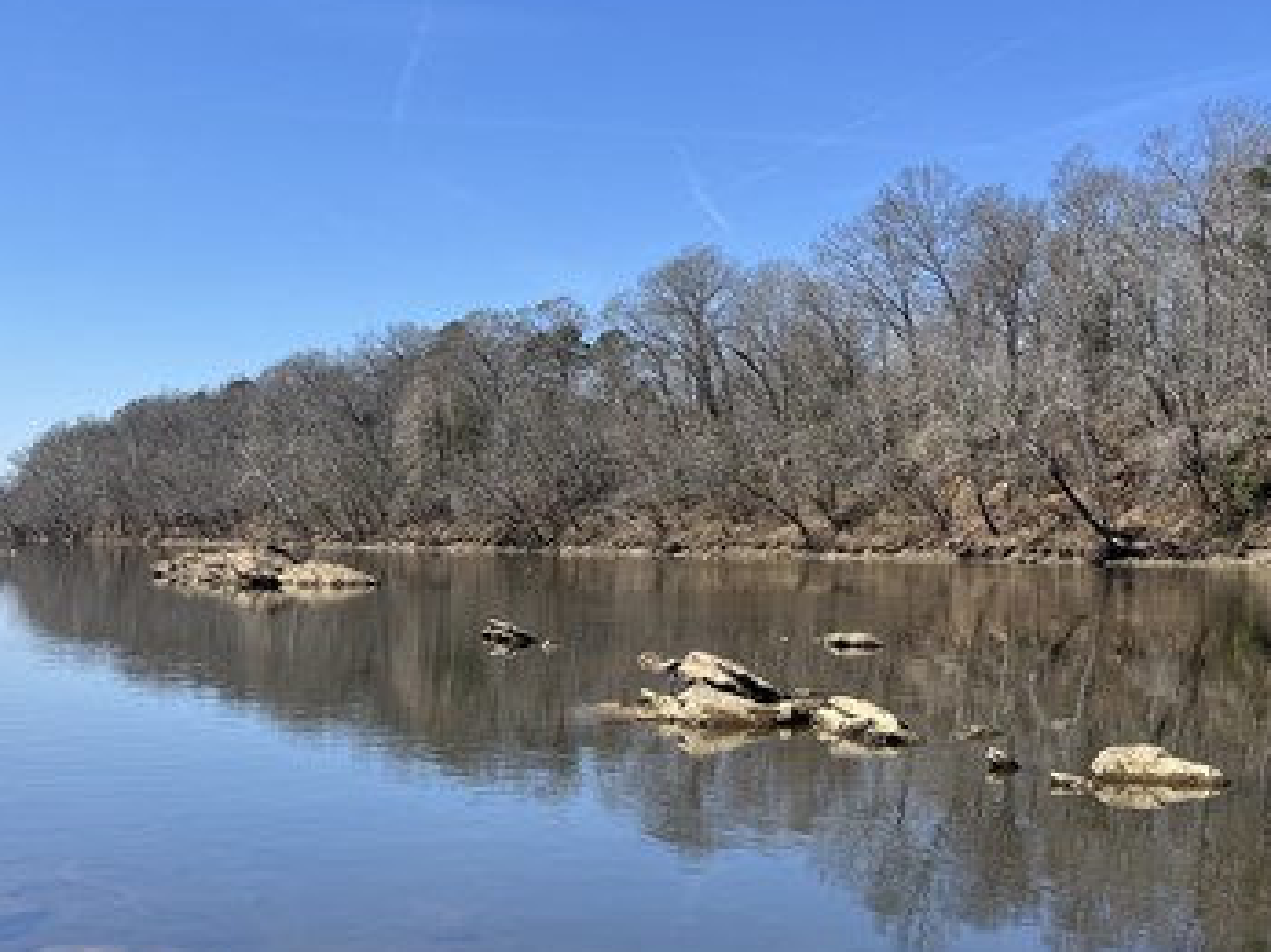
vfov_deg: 30.2
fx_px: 1762
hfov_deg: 38.8
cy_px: 535
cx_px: 348
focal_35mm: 48
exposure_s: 1/3413
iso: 50
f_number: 1.6
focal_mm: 5.1
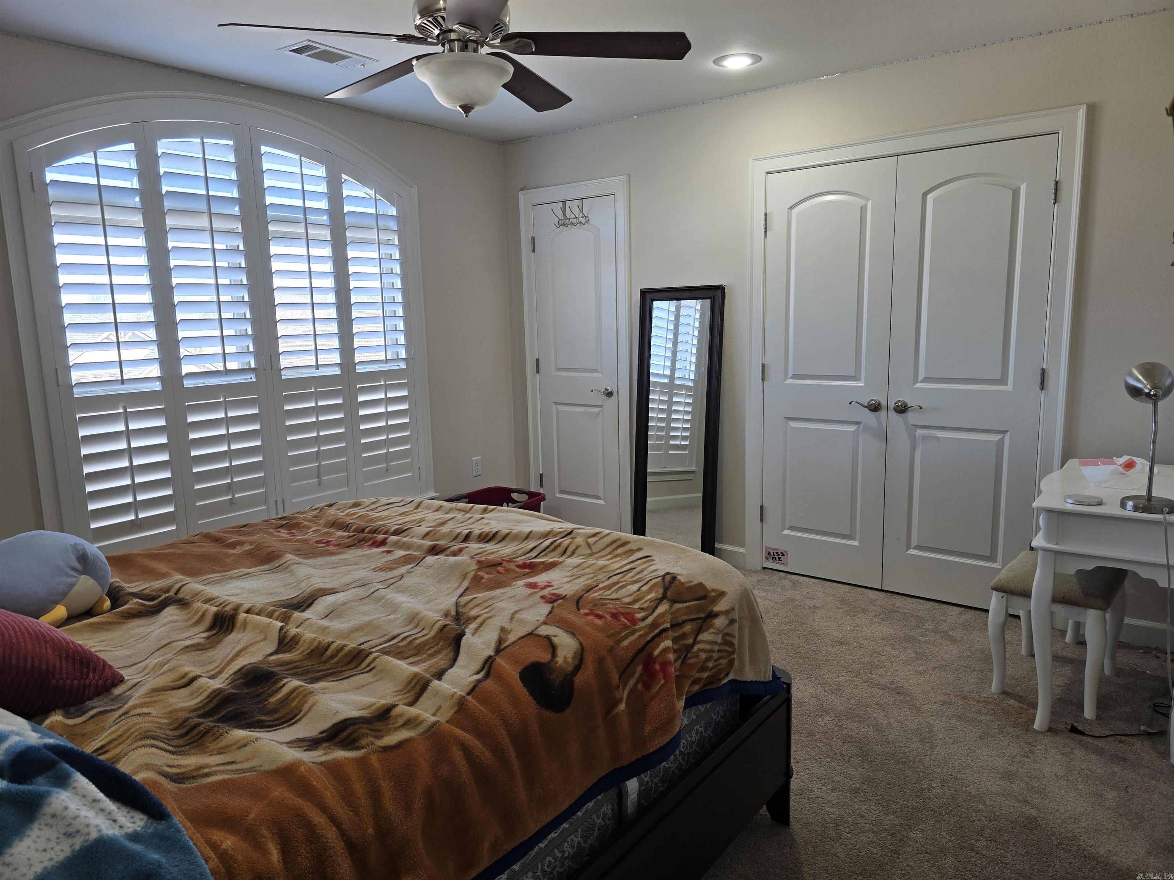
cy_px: 440
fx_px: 780
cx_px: 587
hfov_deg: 73.9
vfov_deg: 58.9
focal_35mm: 23
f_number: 1.7
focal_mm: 6.3
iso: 64
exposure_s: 1/120
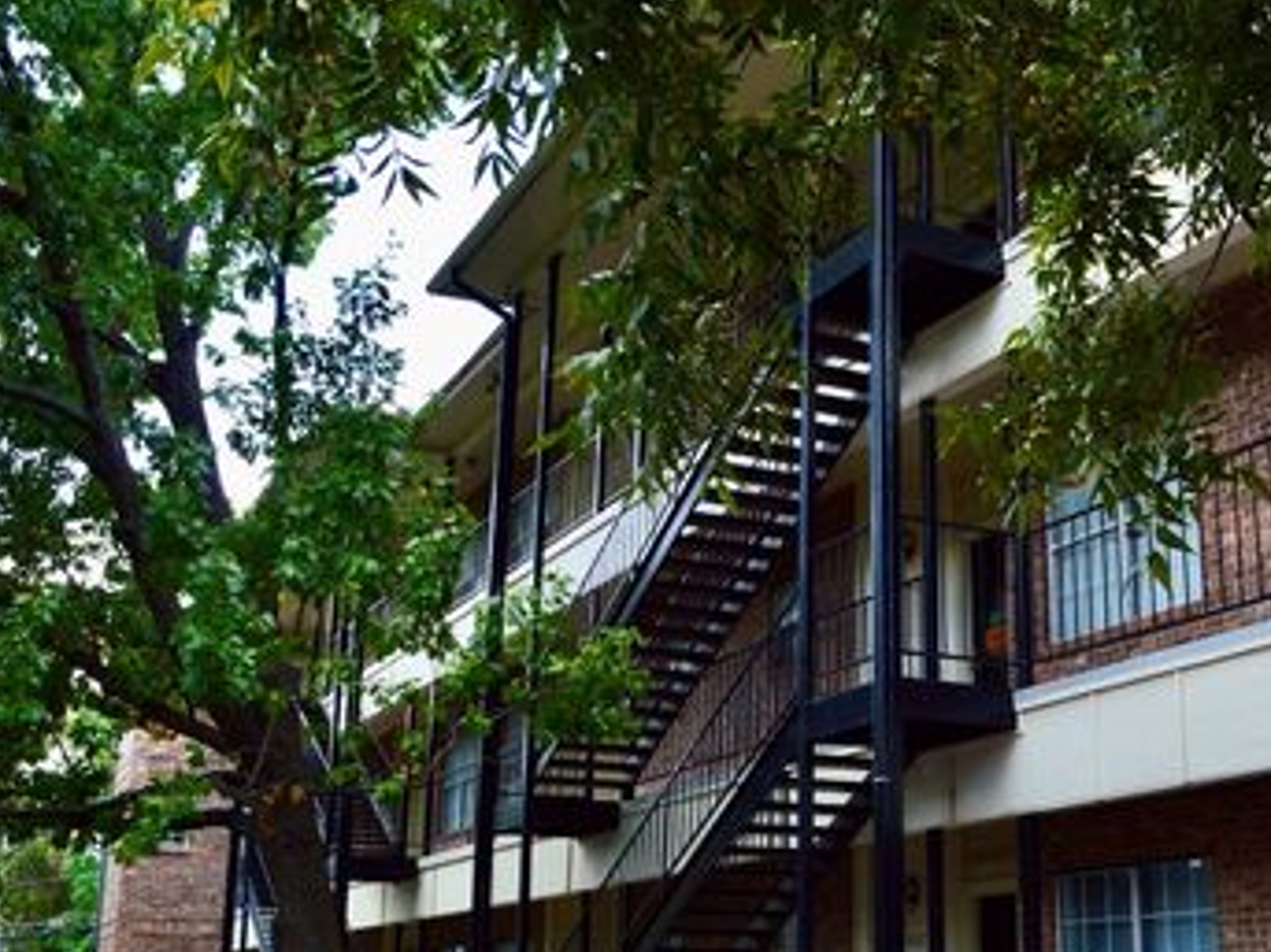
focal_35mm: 42
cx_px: 904
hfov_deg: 43.8
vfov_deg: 34.3
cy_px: 545
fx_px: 1542
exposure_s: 1/160
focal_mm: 20
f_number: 9
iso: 400
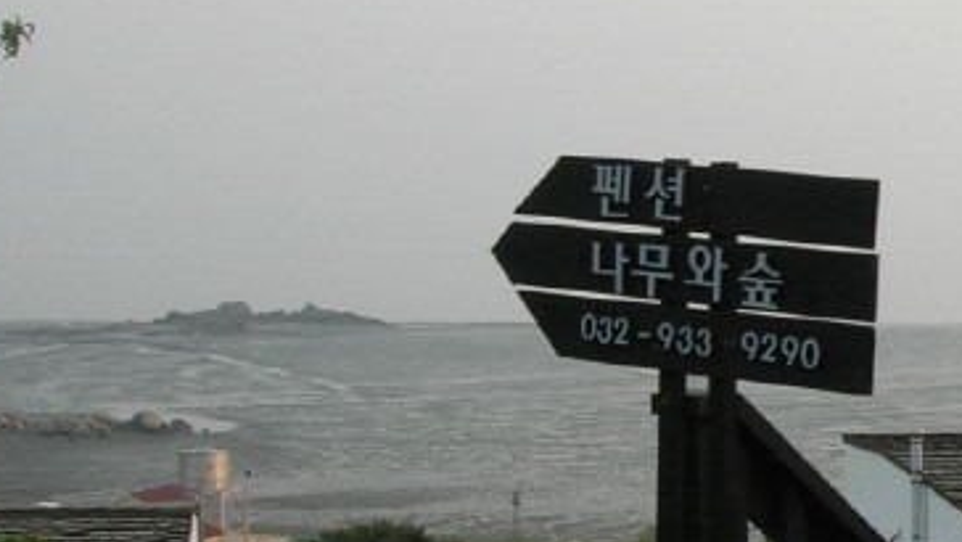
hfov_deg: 22.4
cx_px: 978
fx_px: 2322
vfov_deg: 13.3
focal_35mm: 91
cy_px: 291
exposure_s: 1/120
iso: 64
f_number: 4.8
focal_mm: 7.8
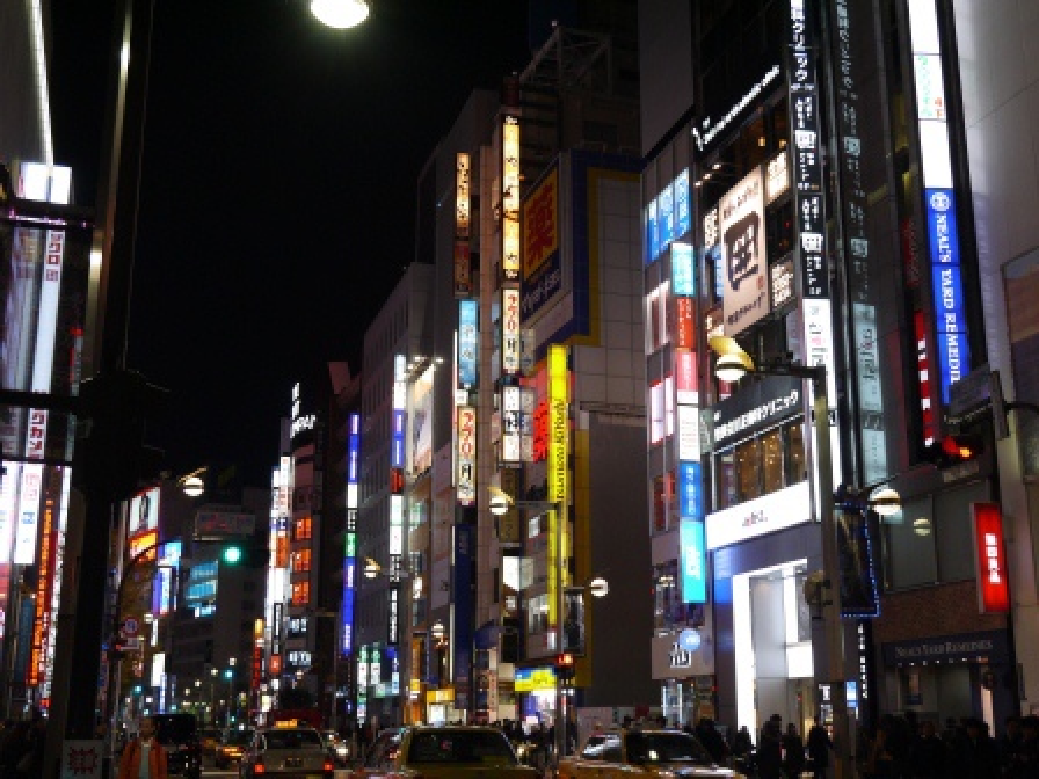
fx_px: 1321
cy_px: 390
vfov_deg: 32.9
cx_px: 520
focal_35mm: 44
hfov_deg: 42.9
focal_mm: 22
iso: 640
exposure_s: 1/60
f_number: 4.6
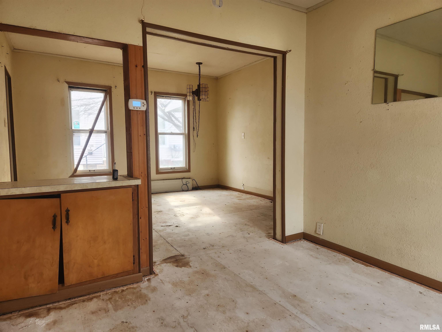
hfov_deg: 73.9
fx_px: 294
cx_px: 221
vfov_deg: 58.9
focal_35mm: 23
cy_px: 166
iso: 100
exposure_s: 1/180
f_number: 1.8
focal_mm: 5.4
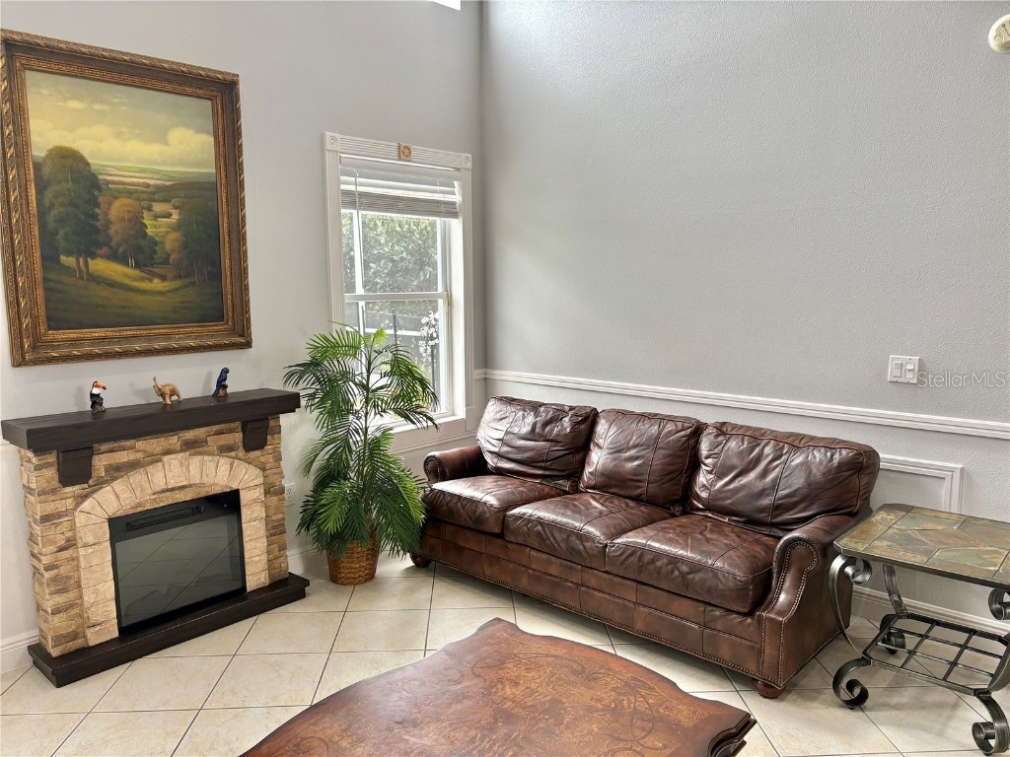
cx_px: 505
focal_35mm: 26
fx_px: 759
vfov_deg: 53.1
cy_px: 378
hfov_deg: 67.3
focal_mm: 5.96
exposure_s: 1/60
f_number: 1.6
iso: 80
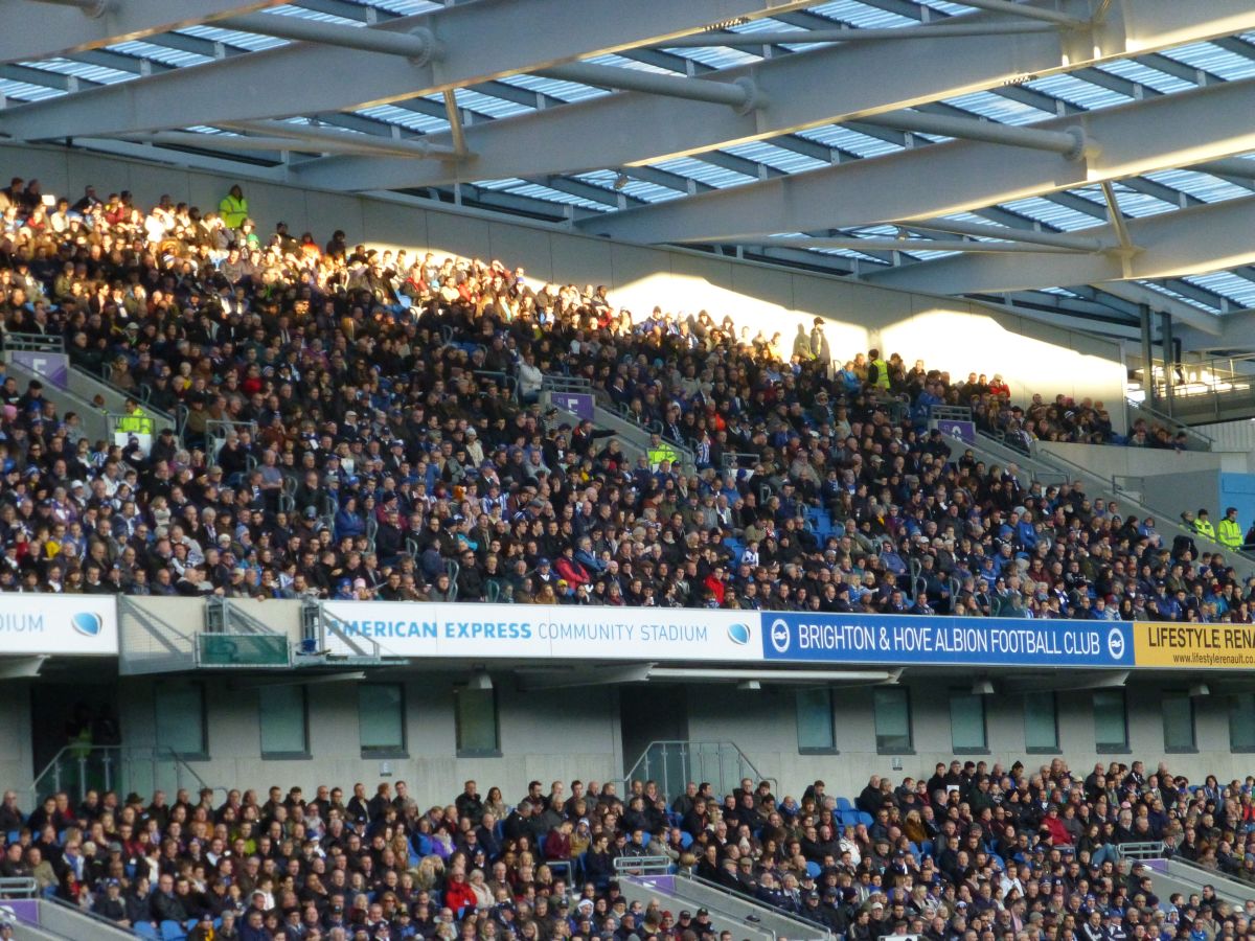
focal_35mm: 176
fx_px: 6381
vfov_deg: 8.4
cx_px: 628
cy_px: 470
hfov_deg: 11.2
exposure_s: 1/320
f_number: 5.4
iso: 800
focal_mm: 31.3
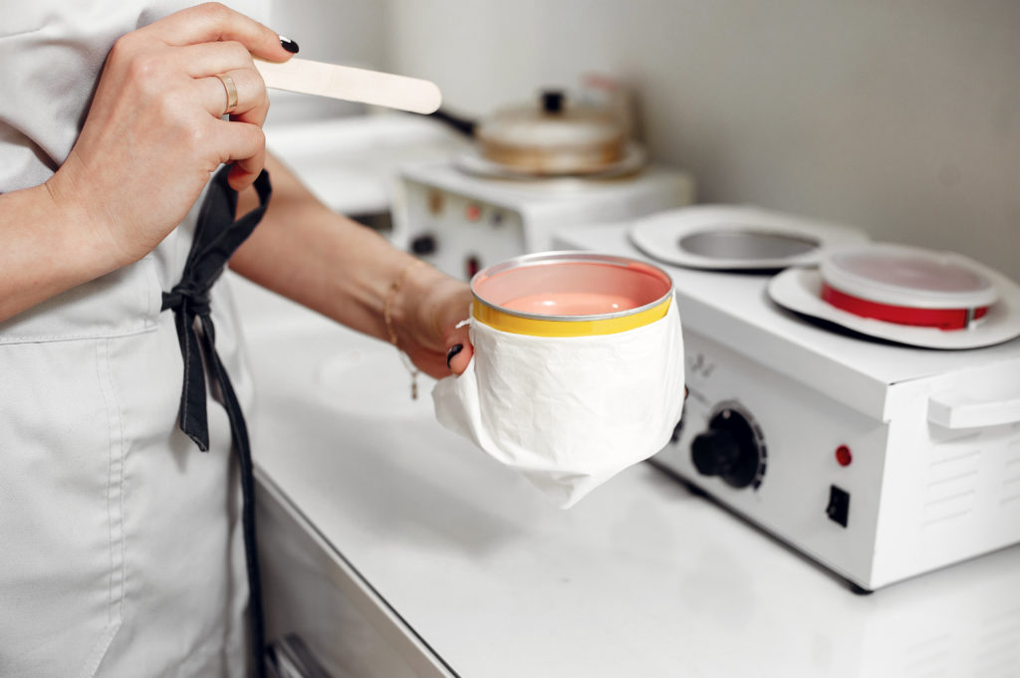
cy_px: 339
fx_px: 1415
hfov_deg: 39.6
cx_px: 510
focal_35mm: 50
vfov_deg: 26.9
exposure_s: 1/250
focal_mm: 50
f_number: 3.2
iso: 250
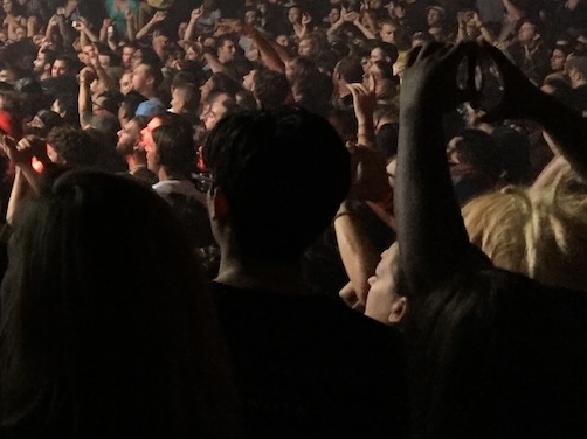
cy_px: 30
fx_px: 1254
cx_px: -127
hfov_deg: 23.9
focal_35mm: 74
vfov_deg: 19.5
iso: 250
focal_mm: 4.15
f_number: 2.2
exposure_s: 1/17
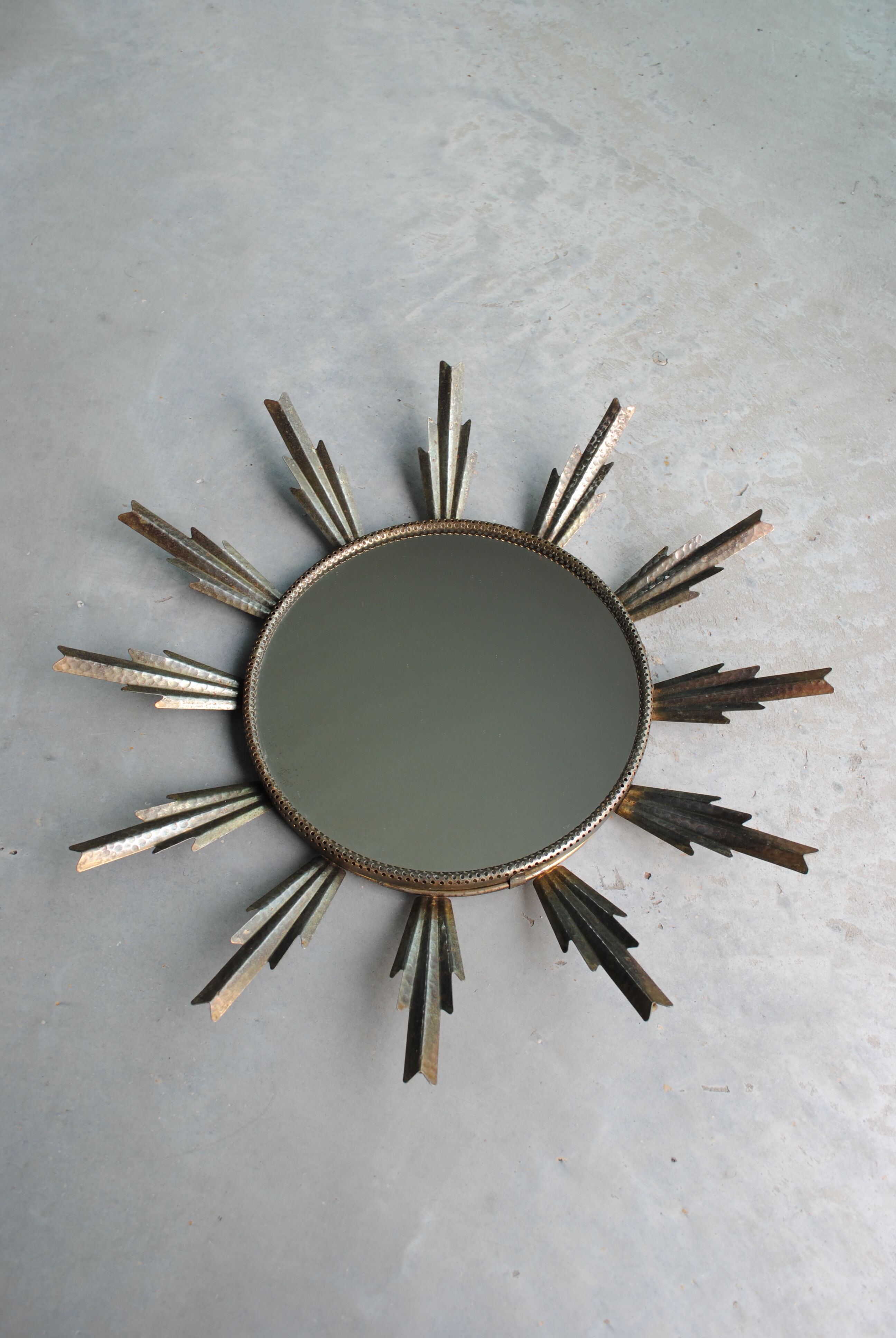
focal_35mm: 33
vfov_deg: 57.2
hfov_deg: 40.1
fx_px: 1228
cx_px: 448
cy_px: 669
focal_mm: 22
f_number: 7.1
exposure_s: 1/25
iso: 100
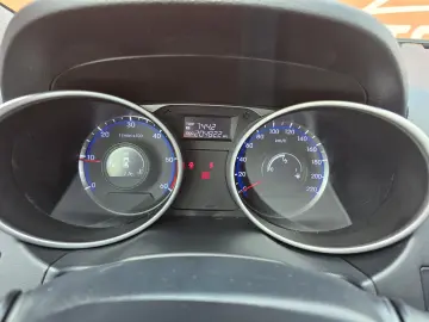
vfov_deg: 58.9
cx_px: 214
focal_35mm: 23
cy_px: 161
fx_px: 285
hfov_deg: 73.9
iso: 160
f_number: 1.7
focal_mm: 6.3
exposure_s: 1/100
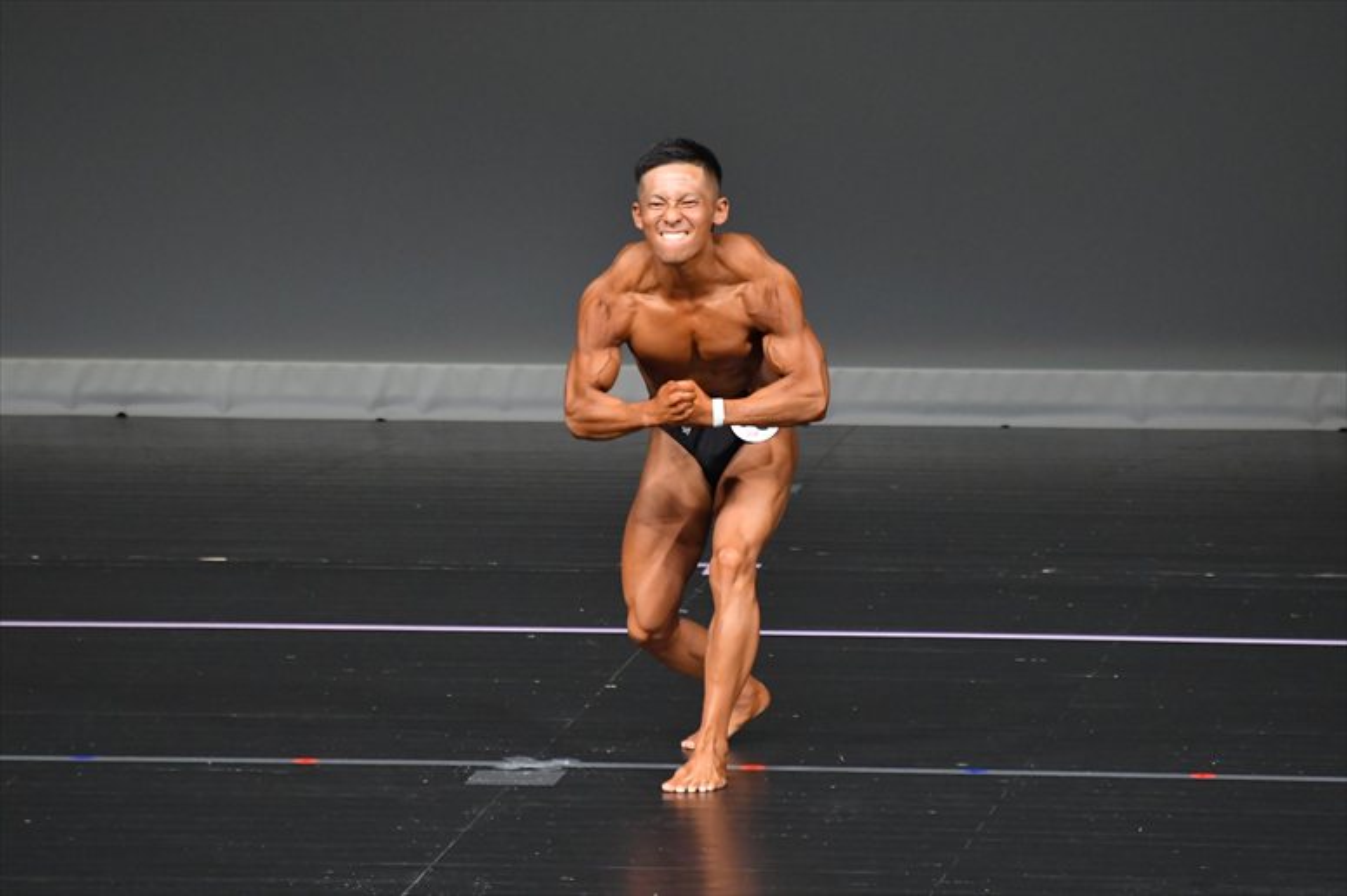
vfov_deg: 3.1
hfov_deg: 4.6
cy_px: 448
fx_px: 16830
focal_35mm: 450
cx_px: 674
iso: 4000
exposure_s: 1/400
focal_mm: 300
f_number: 5.6
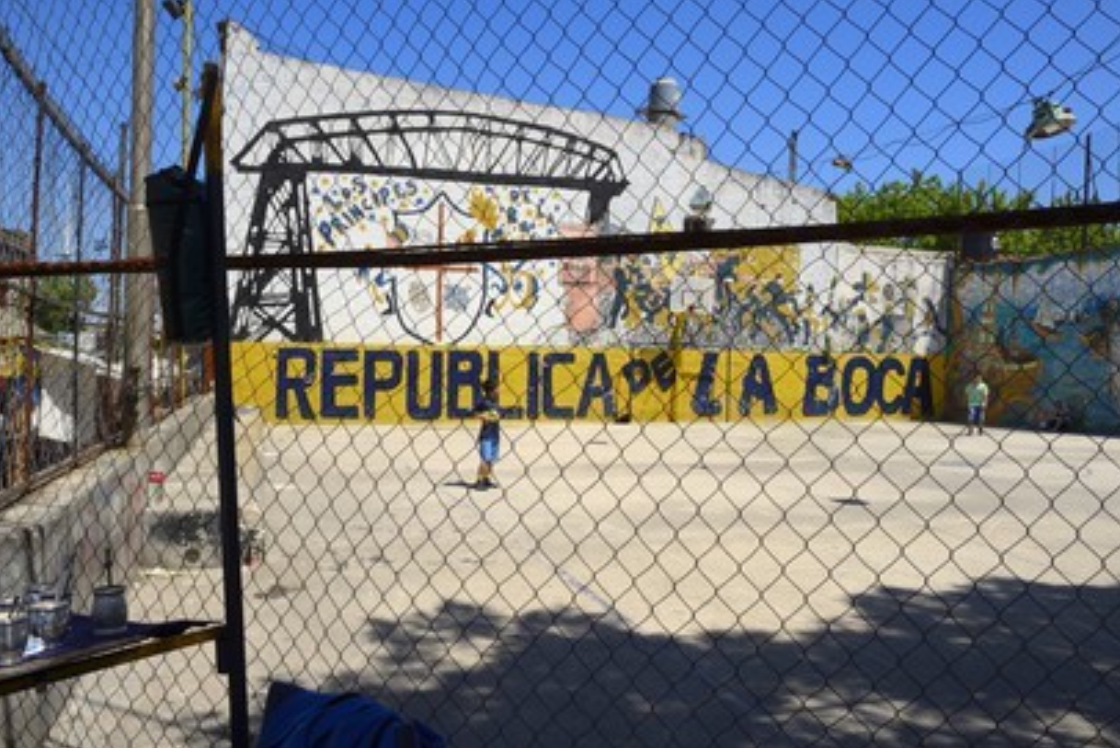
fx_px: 934
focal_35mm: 30
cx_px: 574
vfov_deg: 43.6
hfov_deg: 61.9
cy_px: 370
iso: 400
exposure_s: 1/400
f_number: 16
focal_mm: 29
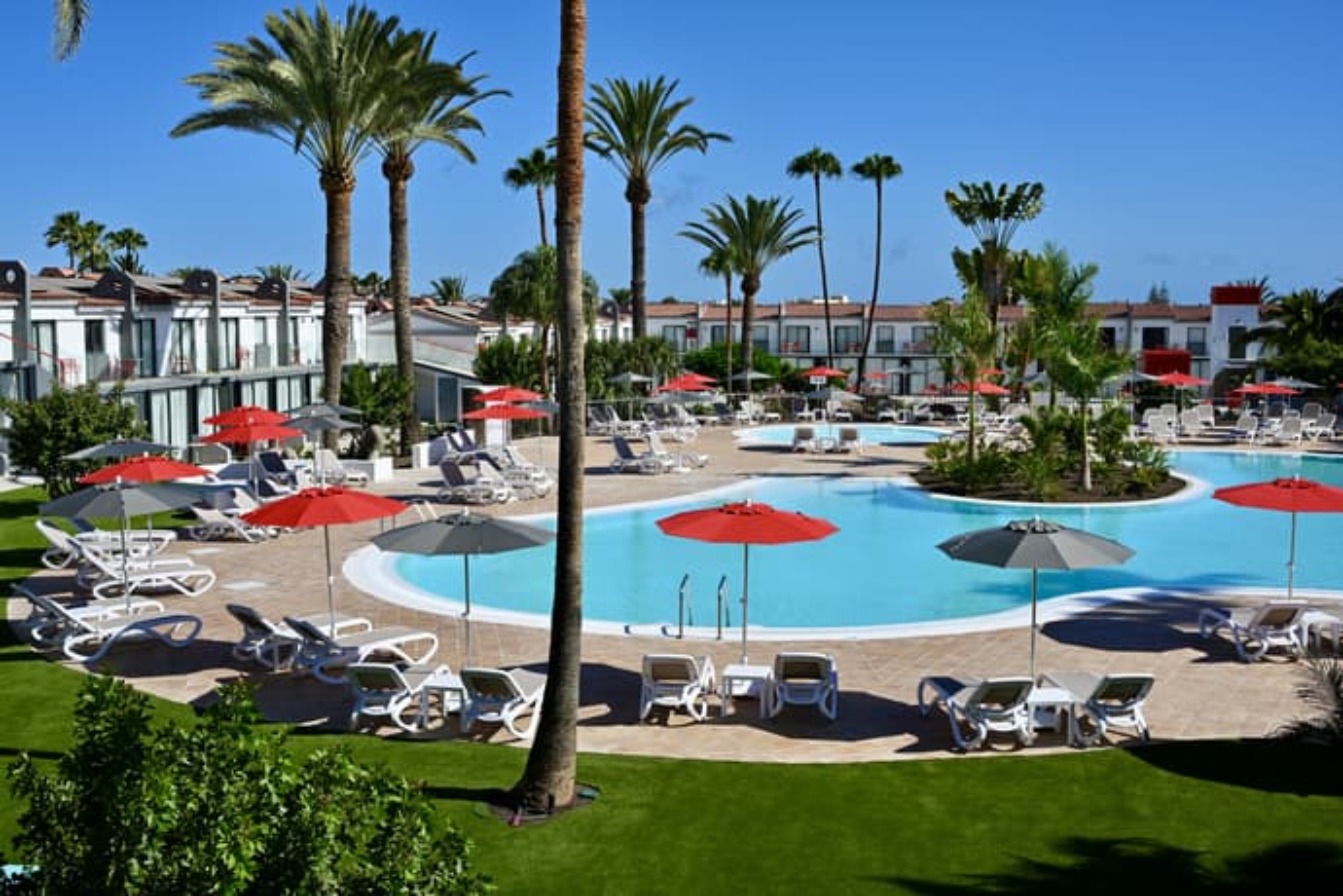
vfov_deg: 32.6
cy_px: 448
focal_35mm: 41
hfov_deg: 47.4
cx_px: 672
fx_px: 1529
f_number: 11
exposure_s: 1/250
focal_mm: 41
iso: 100
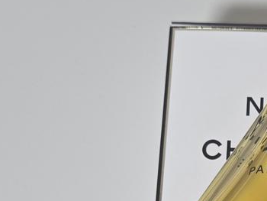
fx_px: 648
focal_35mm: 84
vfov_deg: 17.2
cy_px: 197
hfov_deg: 22.0
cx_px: 294
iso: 160
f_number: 1.8
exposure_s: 1/120
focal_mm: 5.4
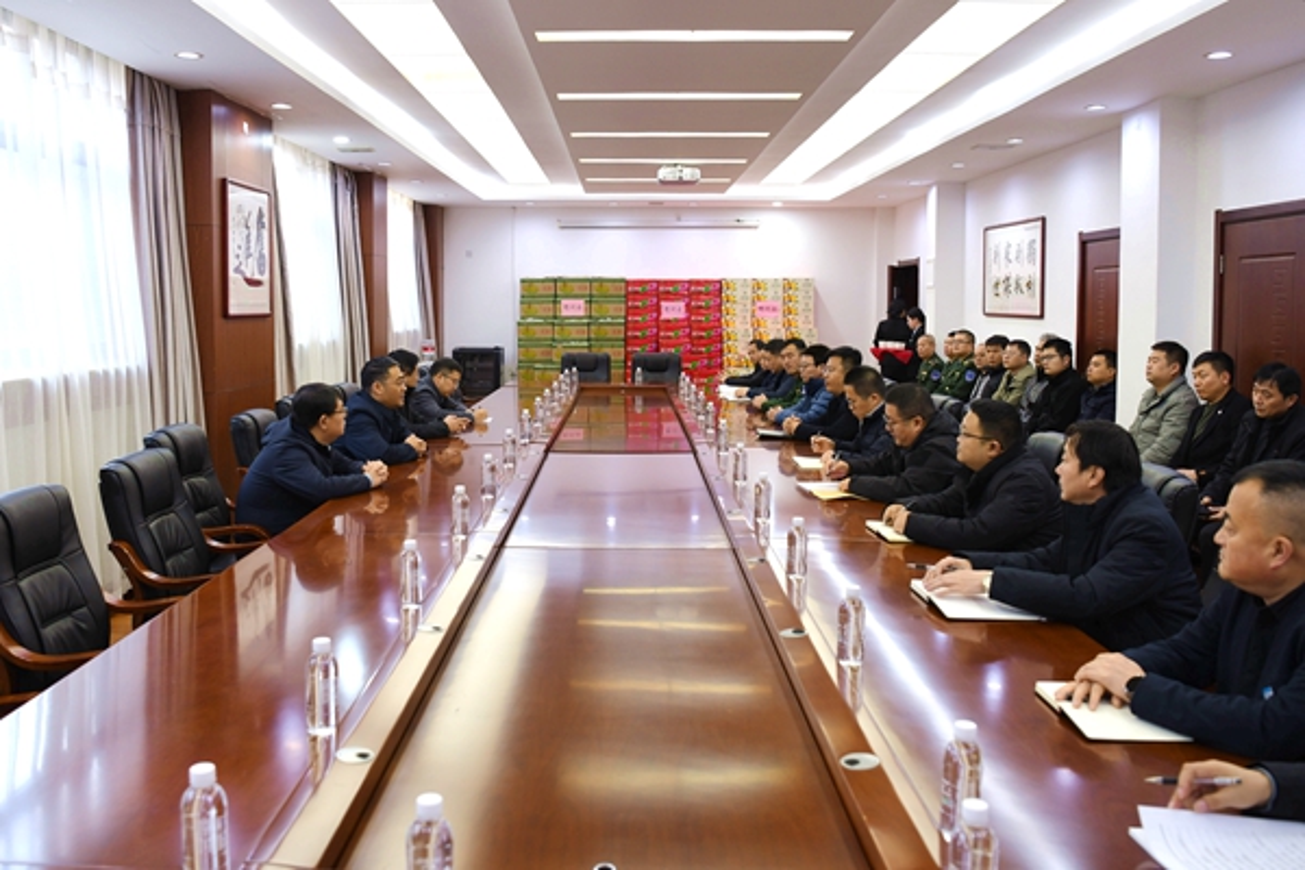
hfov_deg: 73.7
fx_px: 870
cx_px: 652
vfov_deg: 53.1
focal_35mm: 24
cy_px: 435
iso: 500
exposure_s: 1/60
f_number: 4
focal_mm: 24
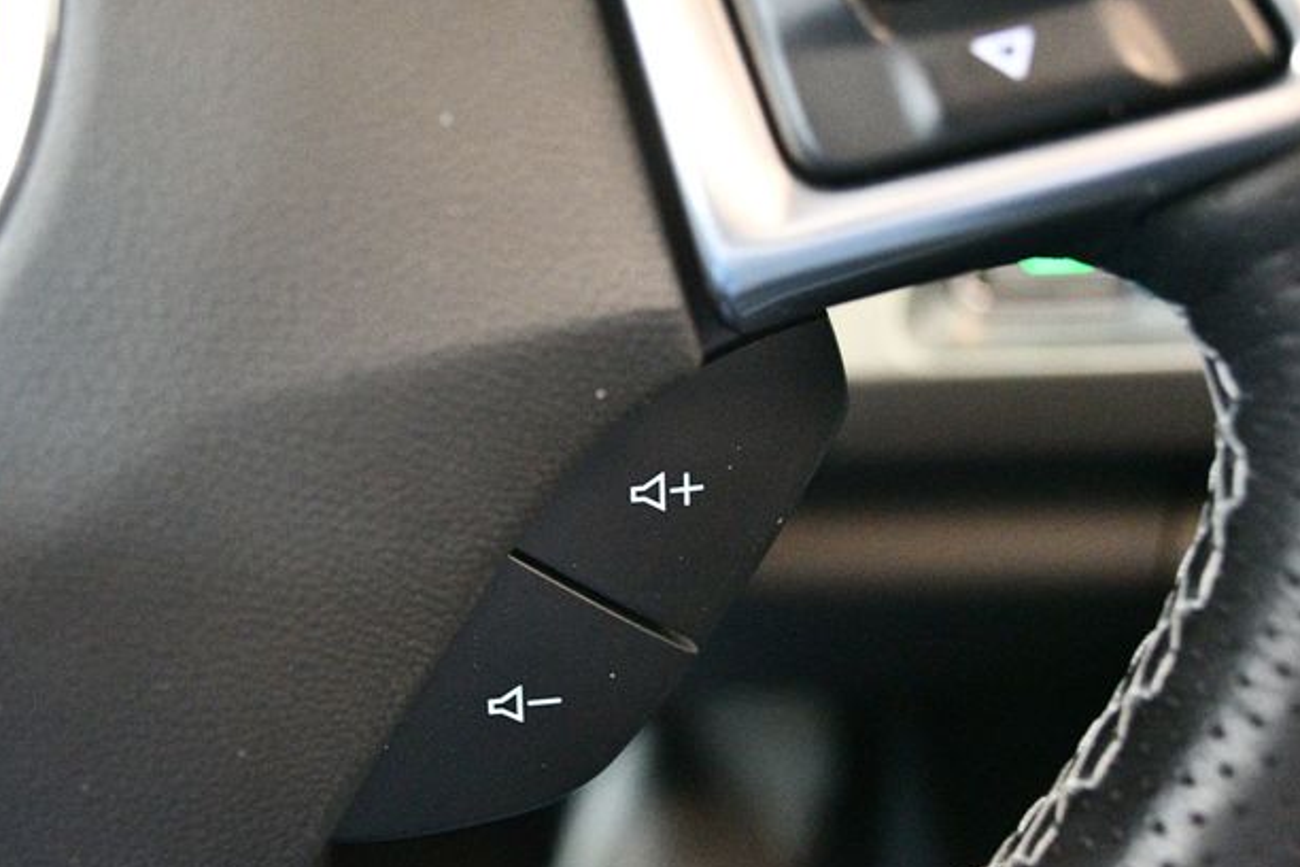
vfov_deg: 28.6
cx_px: 627
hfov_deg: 41.9
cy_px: 448
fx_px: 1697
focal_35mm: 47
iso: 12800
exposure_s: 1/25
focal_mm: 30
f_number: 4.5
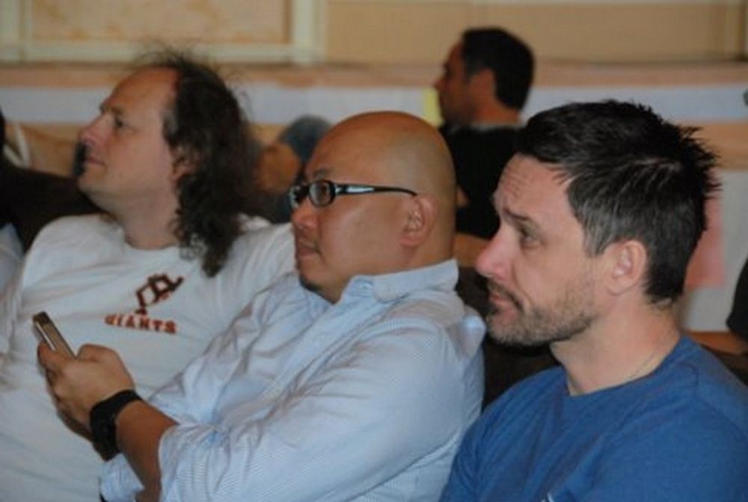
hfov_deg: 14.4
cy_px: 251
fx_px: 2967
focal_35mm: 142
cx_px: 374
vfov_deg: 9.7
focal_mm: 95
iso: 1600
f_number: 5.6
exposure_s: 1/60
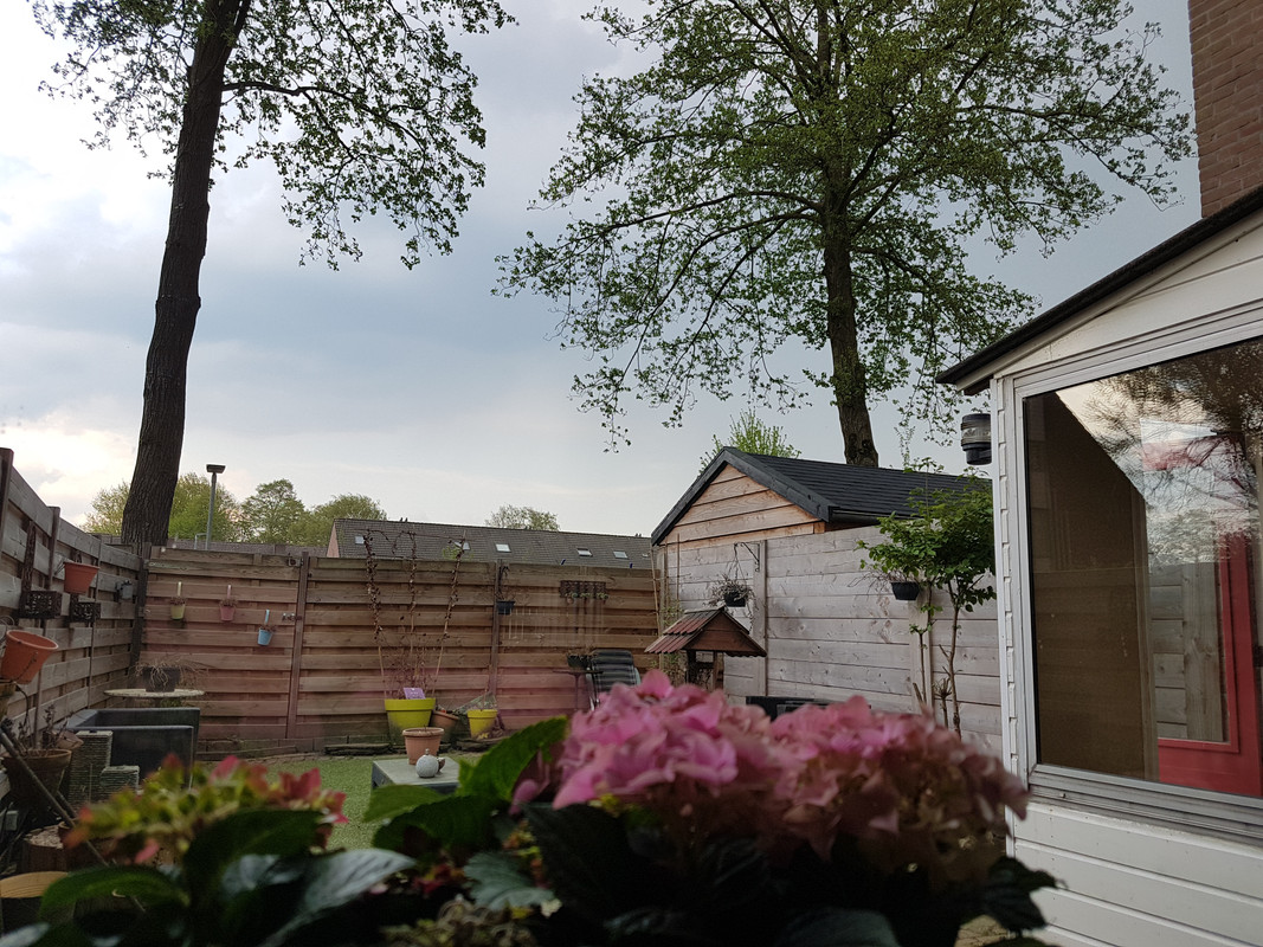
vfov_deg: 53.1
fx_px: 949
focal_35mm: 26
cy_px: 474
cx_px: 632
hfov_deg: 67.3
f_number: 1.7
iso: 40
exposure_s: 1/243
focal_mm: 4.2
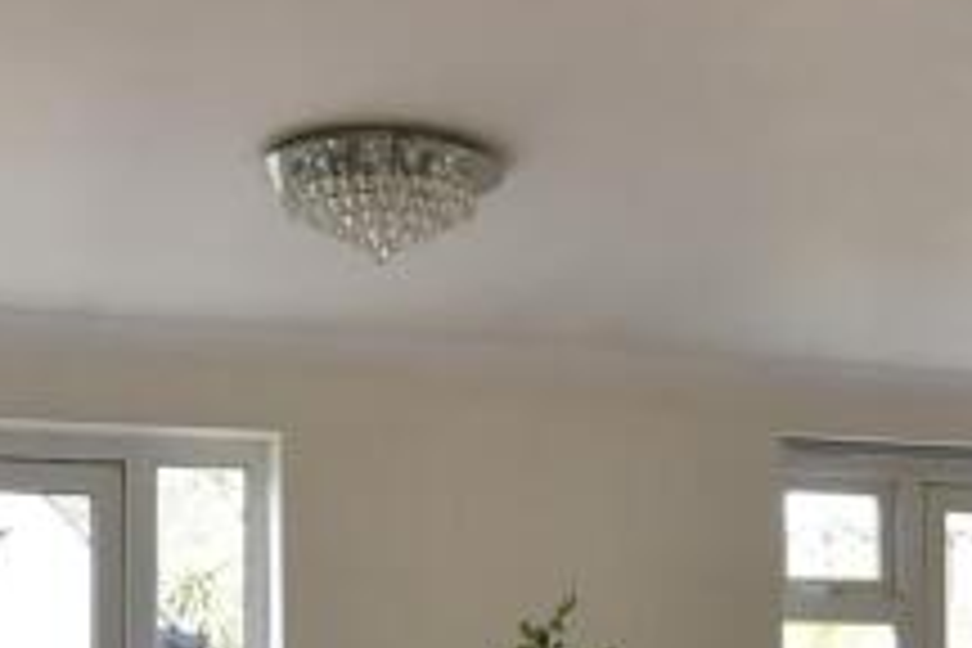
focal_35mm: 71
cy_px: 772
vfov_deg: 18.2
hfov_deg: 28.4
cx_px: 554
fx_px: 1917
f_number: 7.1
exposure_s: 1/30
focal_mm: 10
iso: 250
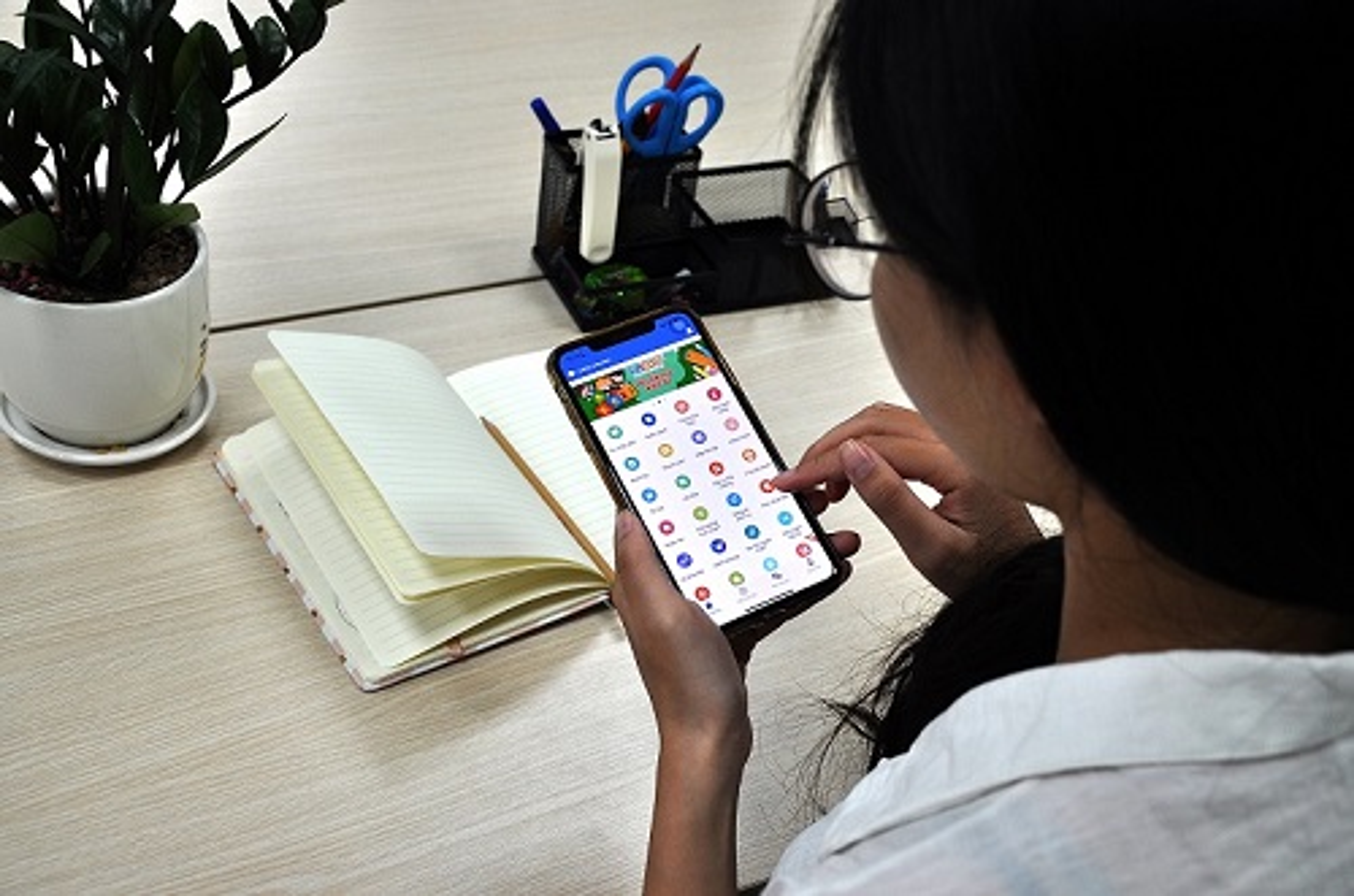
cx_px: 677
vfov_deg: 27.9
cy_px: 448
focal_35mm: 48
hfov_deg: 41.2
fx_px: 1801
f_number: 5.6
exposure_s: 1/60
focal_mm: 32
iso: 280
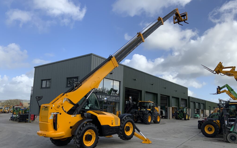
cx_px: 118
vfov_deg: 40.6
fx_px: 200
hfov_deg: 61.2
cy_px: 82
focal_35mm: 31
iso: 16
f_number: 1.8
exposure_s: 1/1786
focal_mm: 3
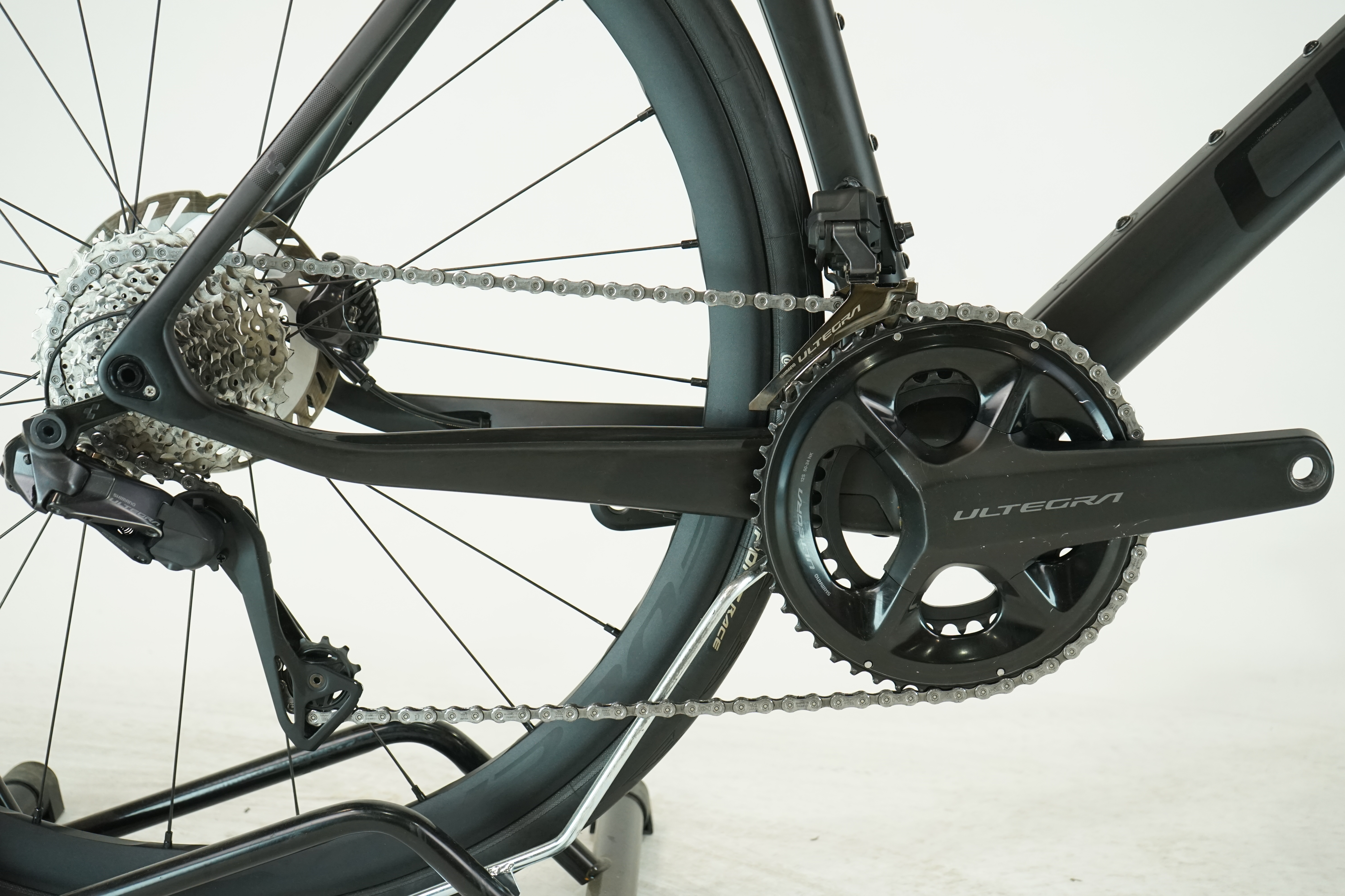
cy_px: 448
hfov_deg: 41.9
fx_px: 1756
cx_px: 672
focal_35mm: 47
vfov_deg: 28.6
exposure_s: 1/200
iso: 1600
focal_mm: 47
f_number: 5.6
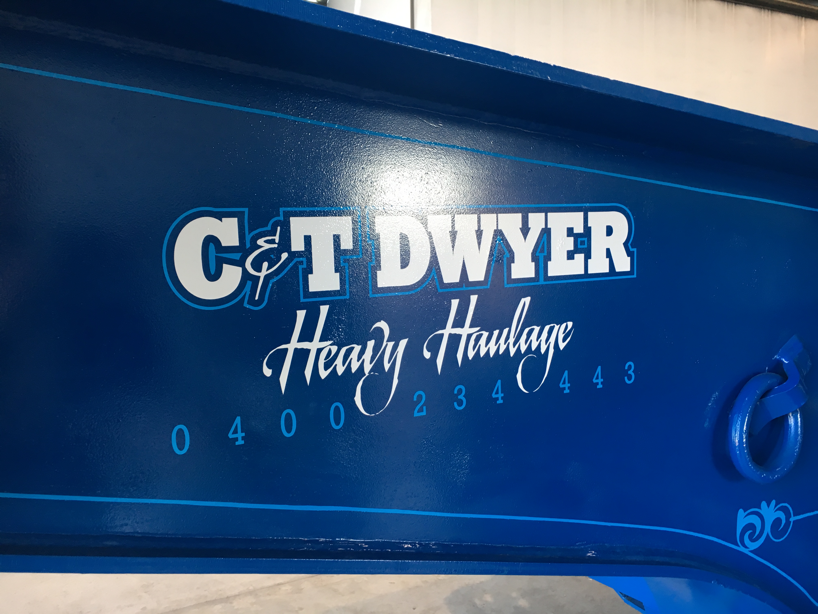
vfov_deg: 48.2
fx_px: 685
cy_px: 307
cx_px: 409
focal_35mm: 29
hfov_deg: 61.7
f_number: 2.2
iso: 80
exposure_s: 1/33
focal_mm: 4.15
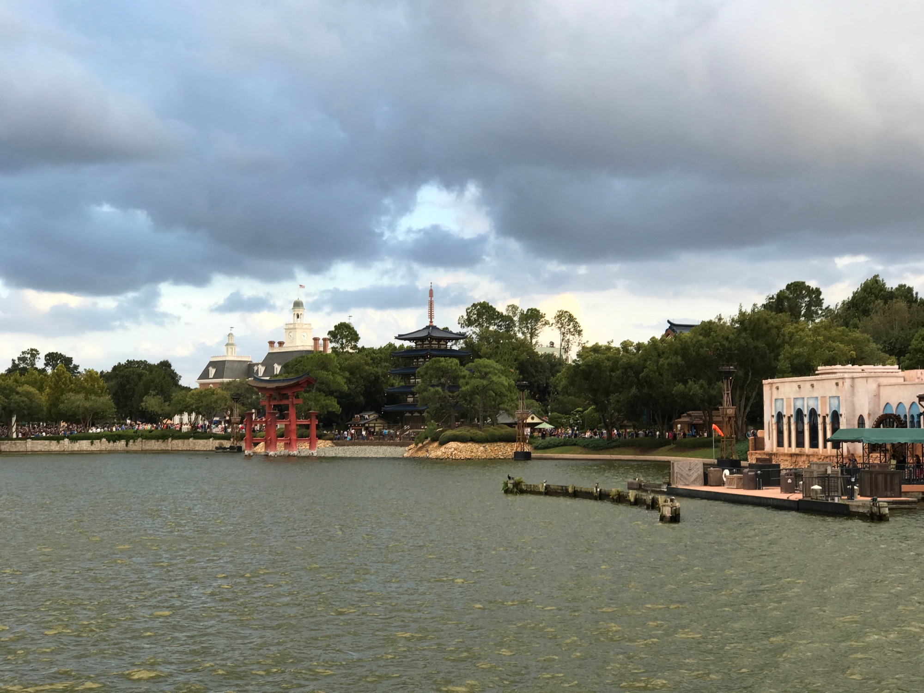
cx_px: 462
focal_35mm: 57
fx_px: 1521
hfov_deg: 33.8
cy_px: 346
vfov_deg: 25.7
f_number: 2.8
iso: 20
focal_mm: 6.6
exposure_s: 1/143
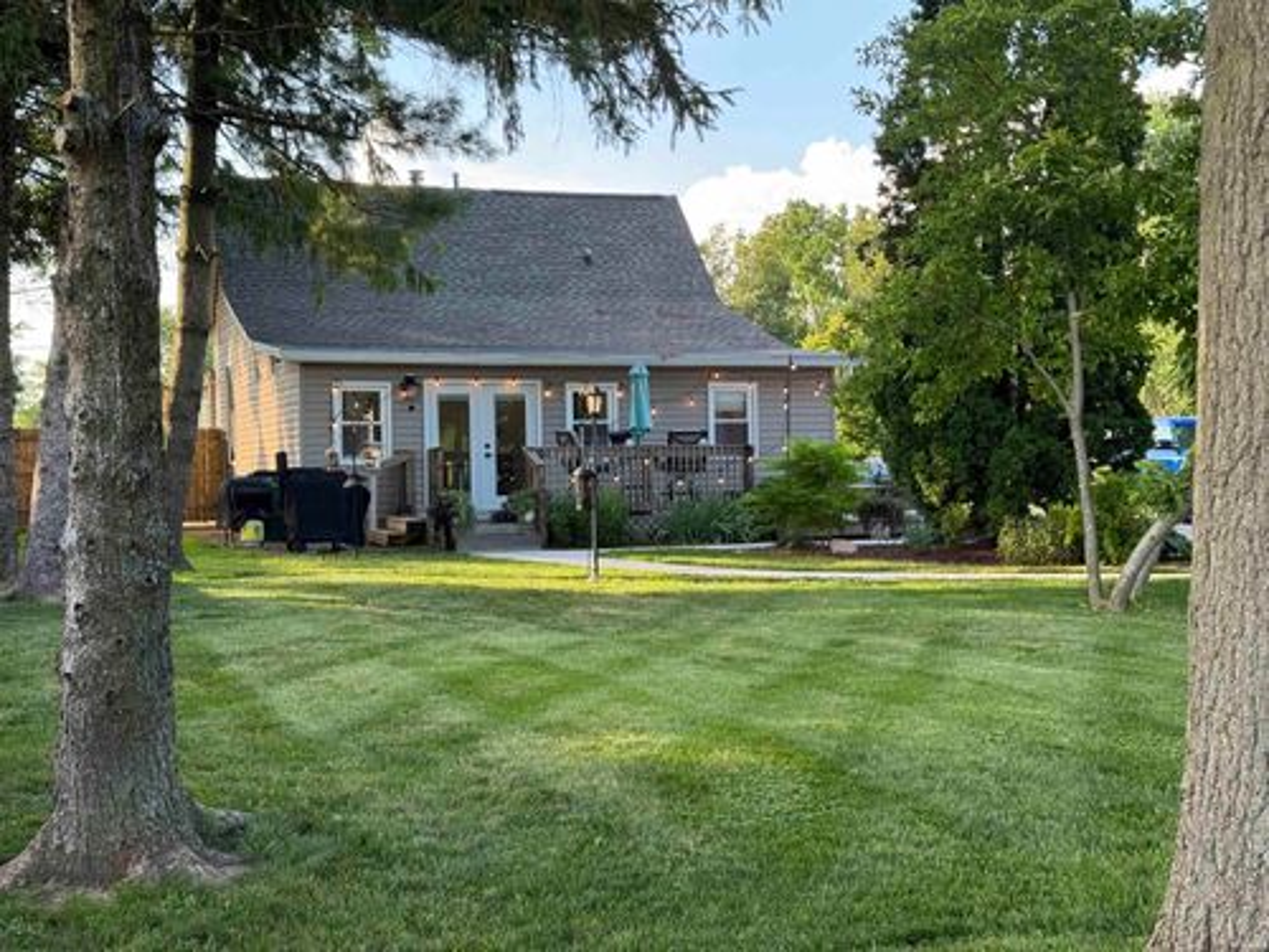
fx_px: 1760
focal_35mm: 48
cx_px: 634
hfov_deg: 39.7
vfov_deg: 30.3
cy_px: 476
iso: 50
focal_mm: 6.76
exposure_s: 1/178
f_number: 1.78
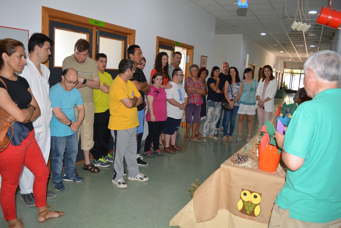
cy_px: 114
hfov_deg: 67.3
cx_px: 170
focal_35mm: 27
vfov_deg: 48.0
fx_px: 256
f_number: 4
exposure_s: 1/60
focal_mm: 18
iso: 400
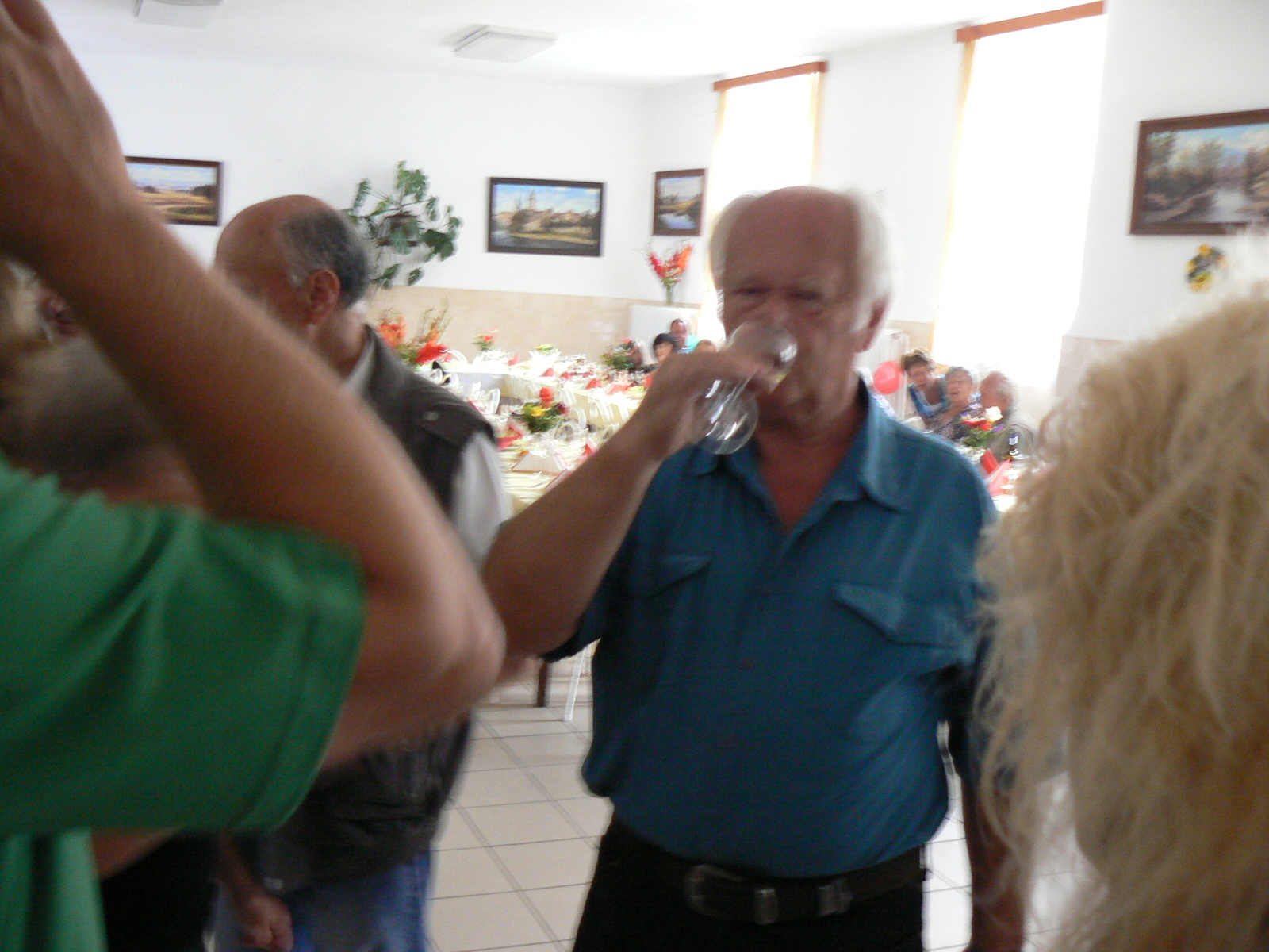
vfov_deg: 39.7
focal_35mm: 36
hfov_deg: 51.4
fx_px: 1320
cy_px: 476
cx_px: 634
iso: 200
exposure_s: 1/10
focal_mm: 6
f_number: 2.8
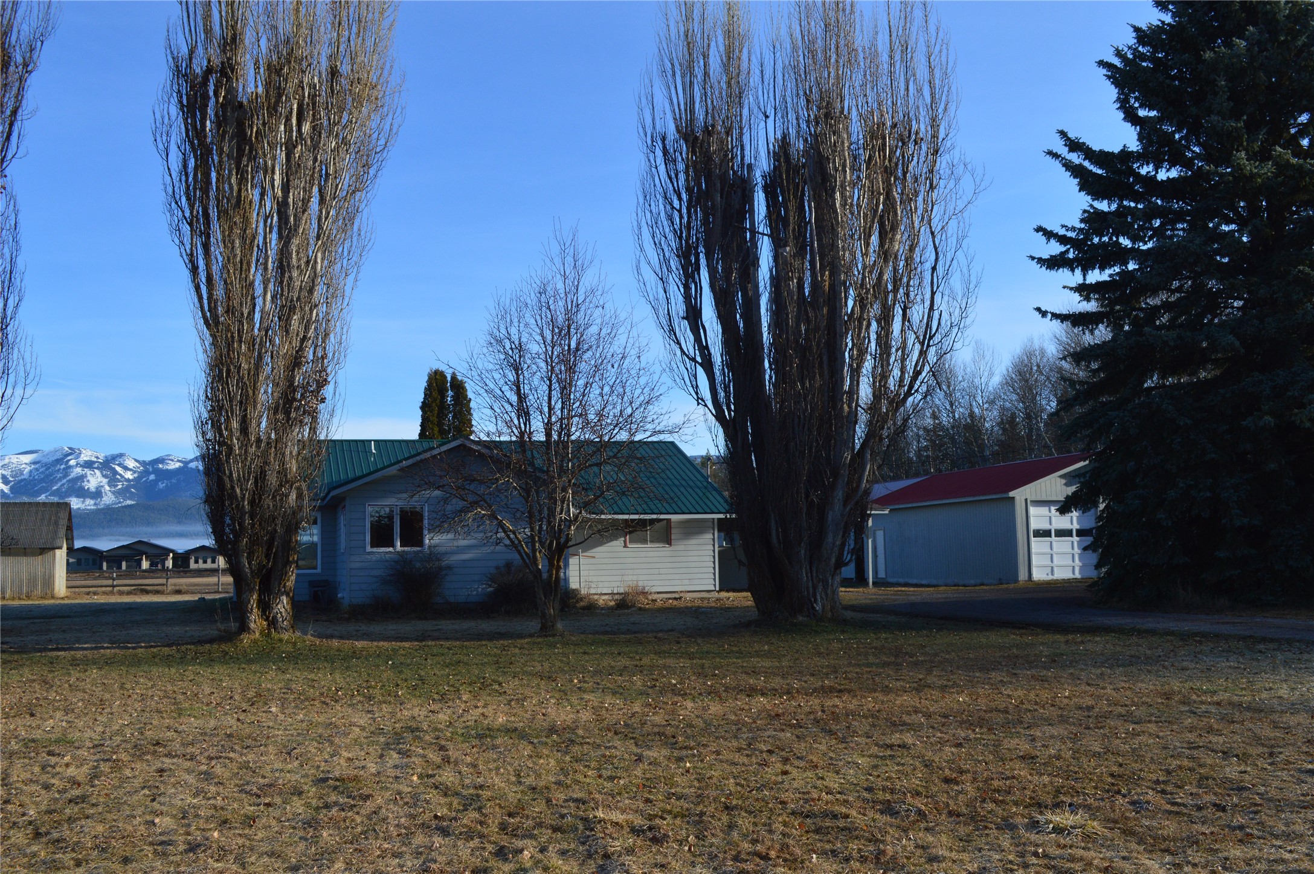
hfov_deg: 57.3
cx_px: 657
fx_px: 1203
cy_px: 437
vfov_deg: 39.9
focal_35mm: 33
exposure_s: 1/320
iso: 400
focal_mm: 22
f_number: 10
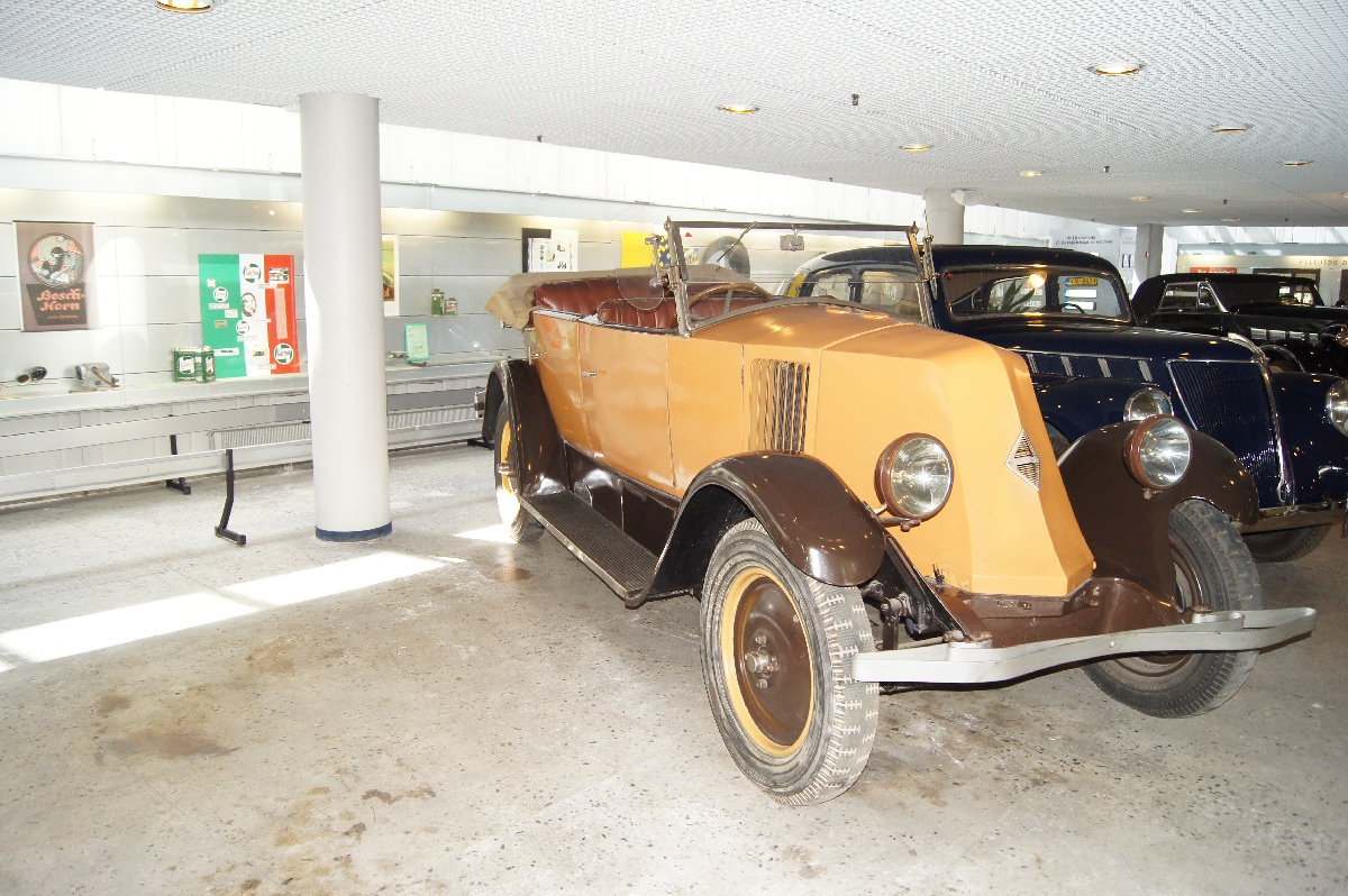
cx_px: 674
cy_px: 448
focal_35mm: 27
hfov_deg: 67.4
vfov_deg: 47.9
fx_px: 1010
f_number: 4
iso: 400
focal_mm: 18
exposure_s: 1/160
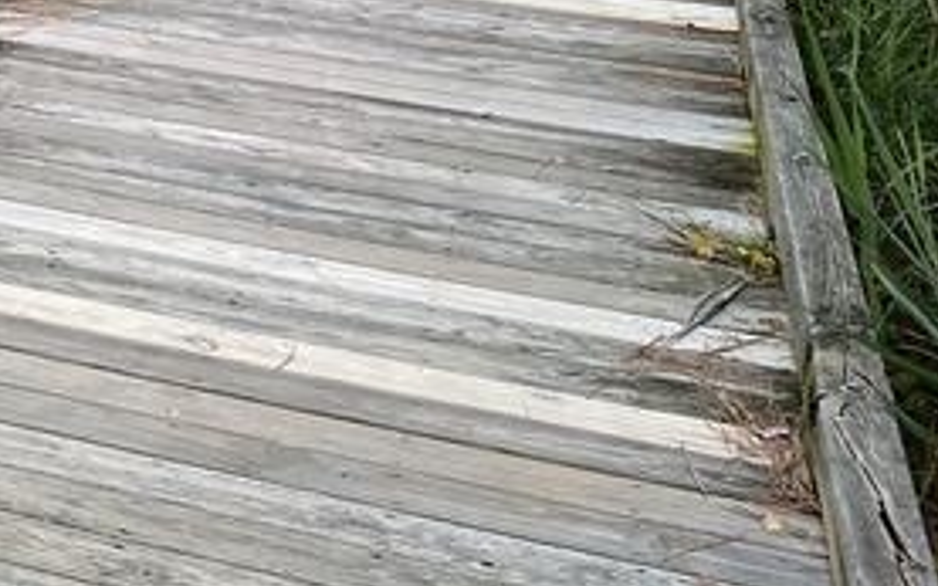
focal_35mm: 93
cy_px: -285
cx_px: -598
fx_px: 2377
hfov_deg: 18.8
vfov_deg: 13.3
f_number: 1.8
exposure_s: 1/155
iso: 32
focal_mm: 4.25
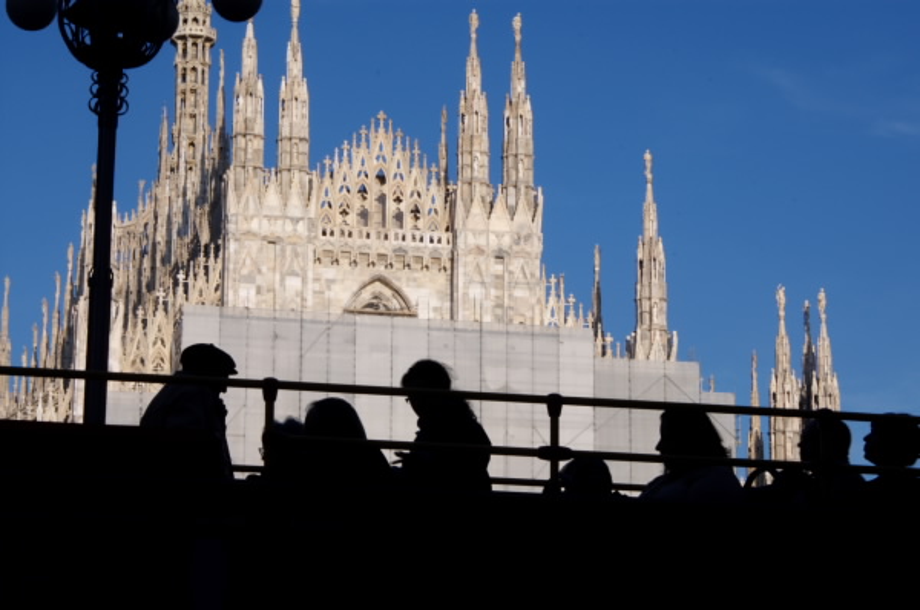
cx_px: 460
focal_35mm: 105
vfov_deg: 13.0
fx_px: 2679
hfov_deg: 19.5
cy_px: 305
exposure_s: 1/50
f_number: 36
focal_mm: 70
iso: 200
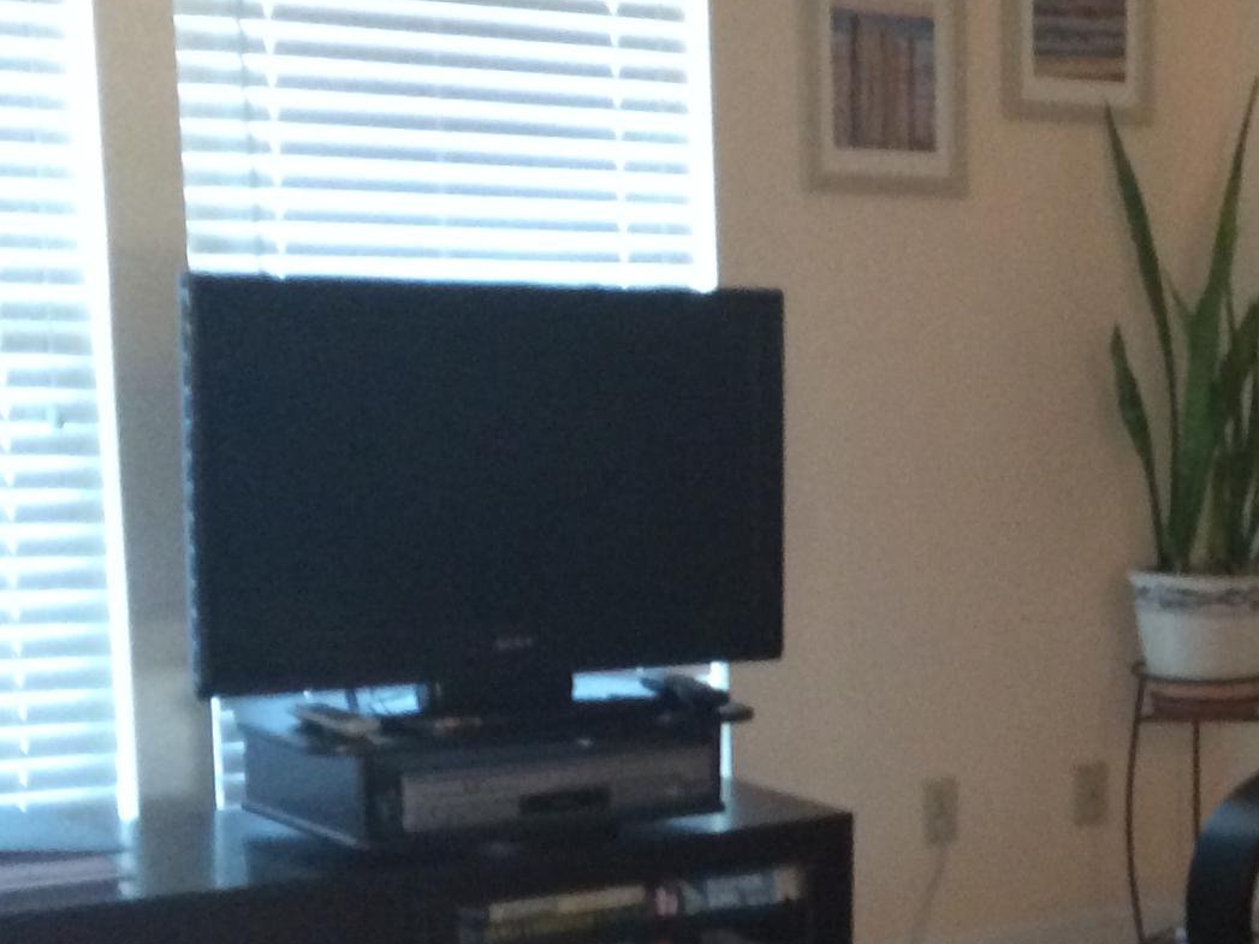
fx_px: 3128
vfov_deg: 17.0
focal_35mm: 86
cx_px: 1554
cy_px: 782
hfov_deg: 21.0
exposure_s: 1/15
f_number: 2.2
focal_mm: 4.12
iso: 320
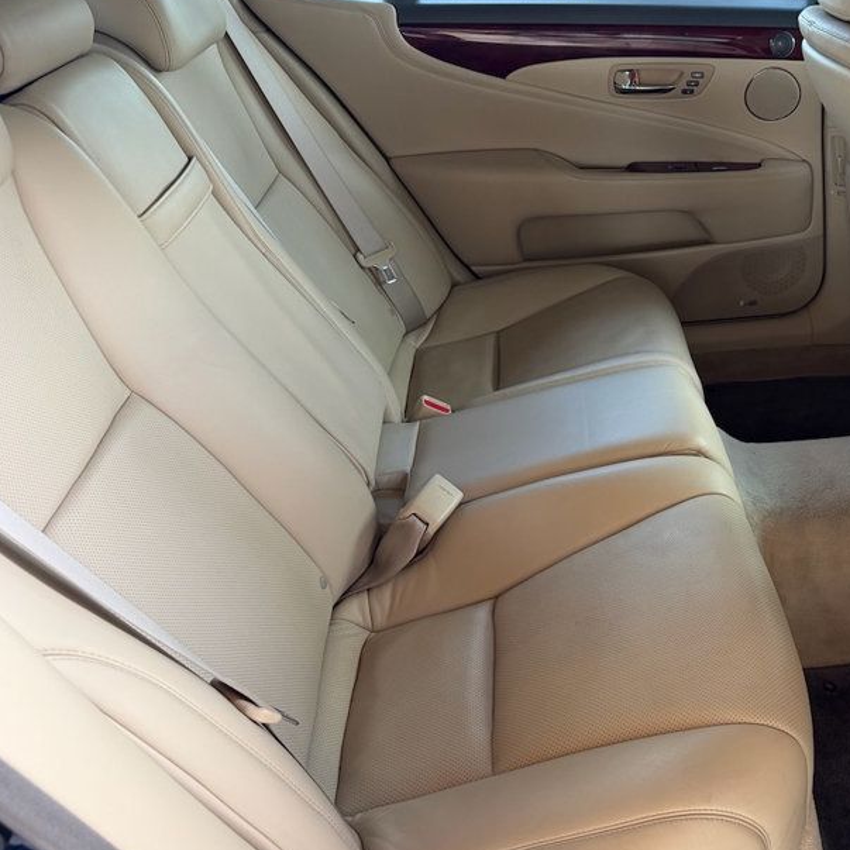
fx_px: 1000
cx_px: 710
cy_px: 409
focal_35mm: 36
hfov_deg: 43.3
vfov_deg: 46.0
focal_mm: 6.76
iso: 200
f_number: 1.78
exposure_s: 1/121
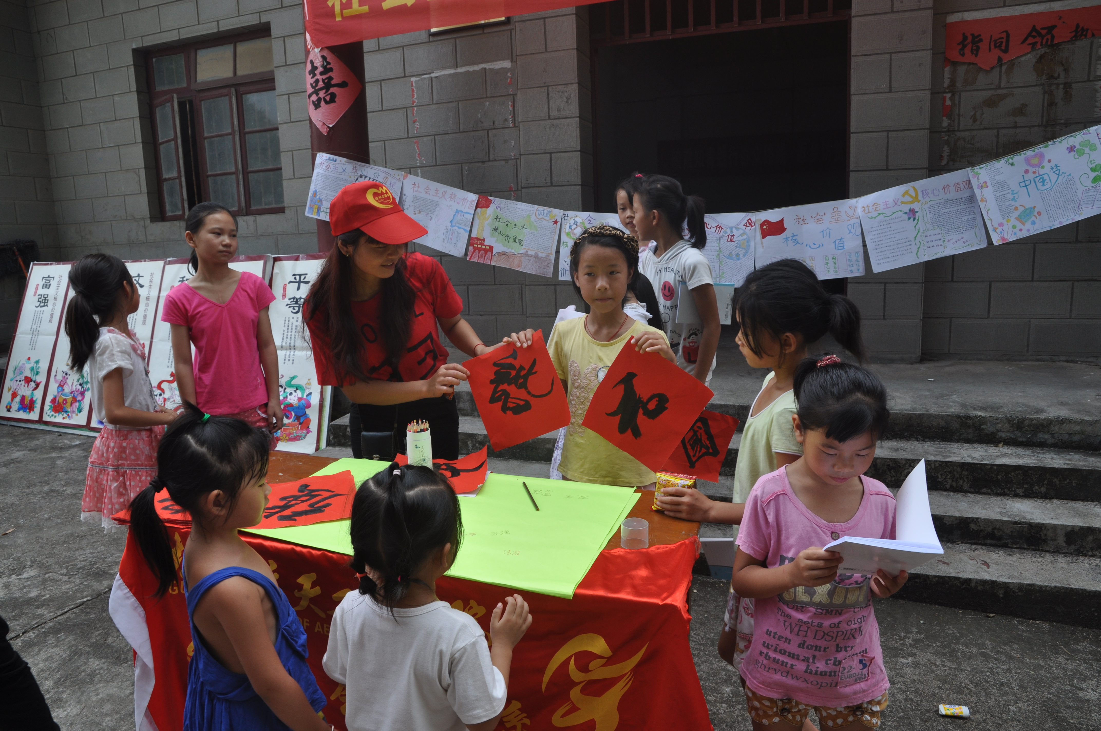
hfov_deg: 73.8
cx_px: 550
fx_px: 733
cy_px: 366
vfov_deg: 53.0
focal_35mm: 24
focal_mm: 16
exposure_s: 1/80
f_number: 9
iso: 200
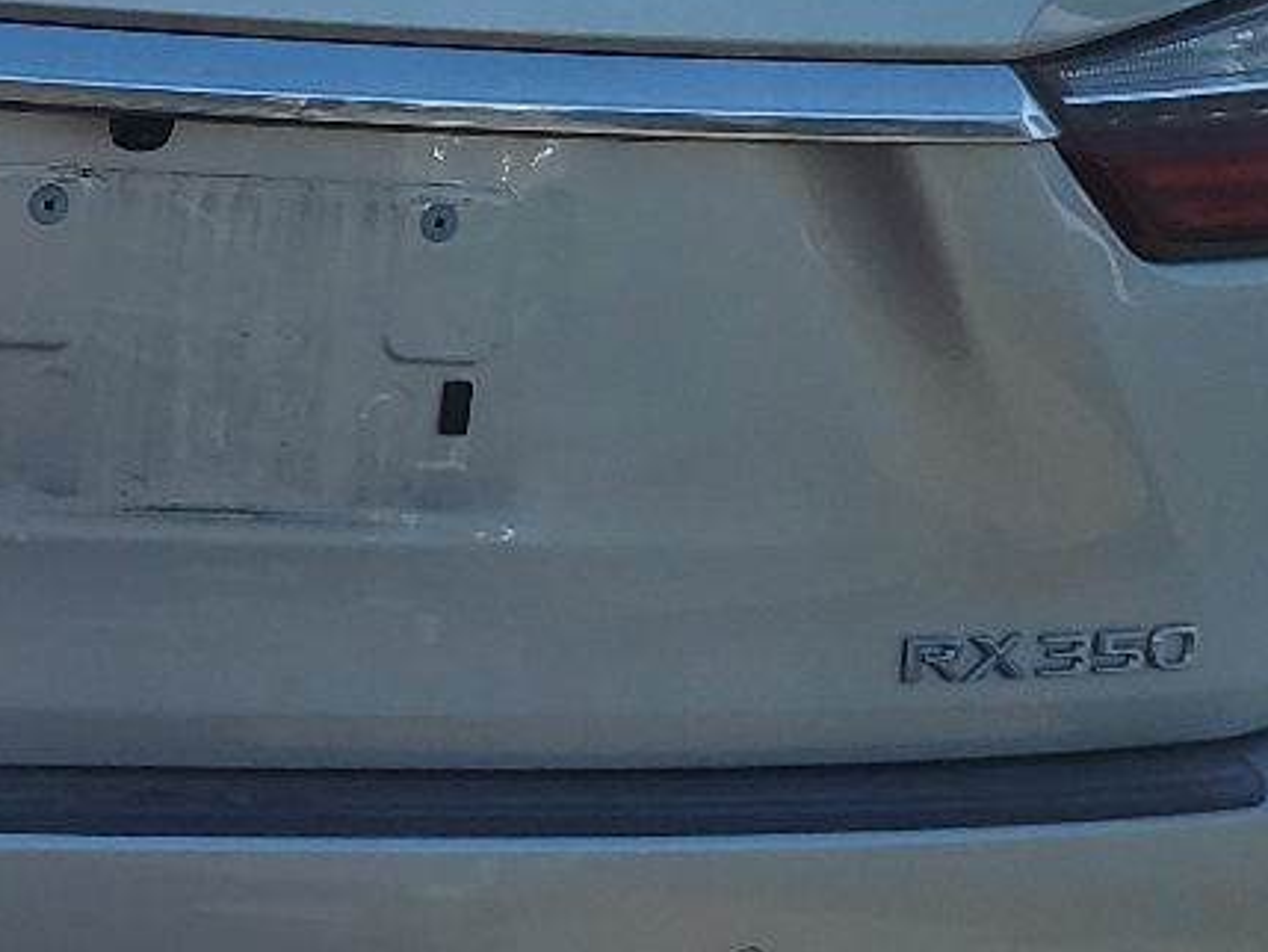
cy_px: 269
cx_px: -27
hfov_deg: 19.6
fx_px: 3554
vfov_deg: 15.2
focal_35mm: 97
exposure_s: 1/3333
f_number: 1.5
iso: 50
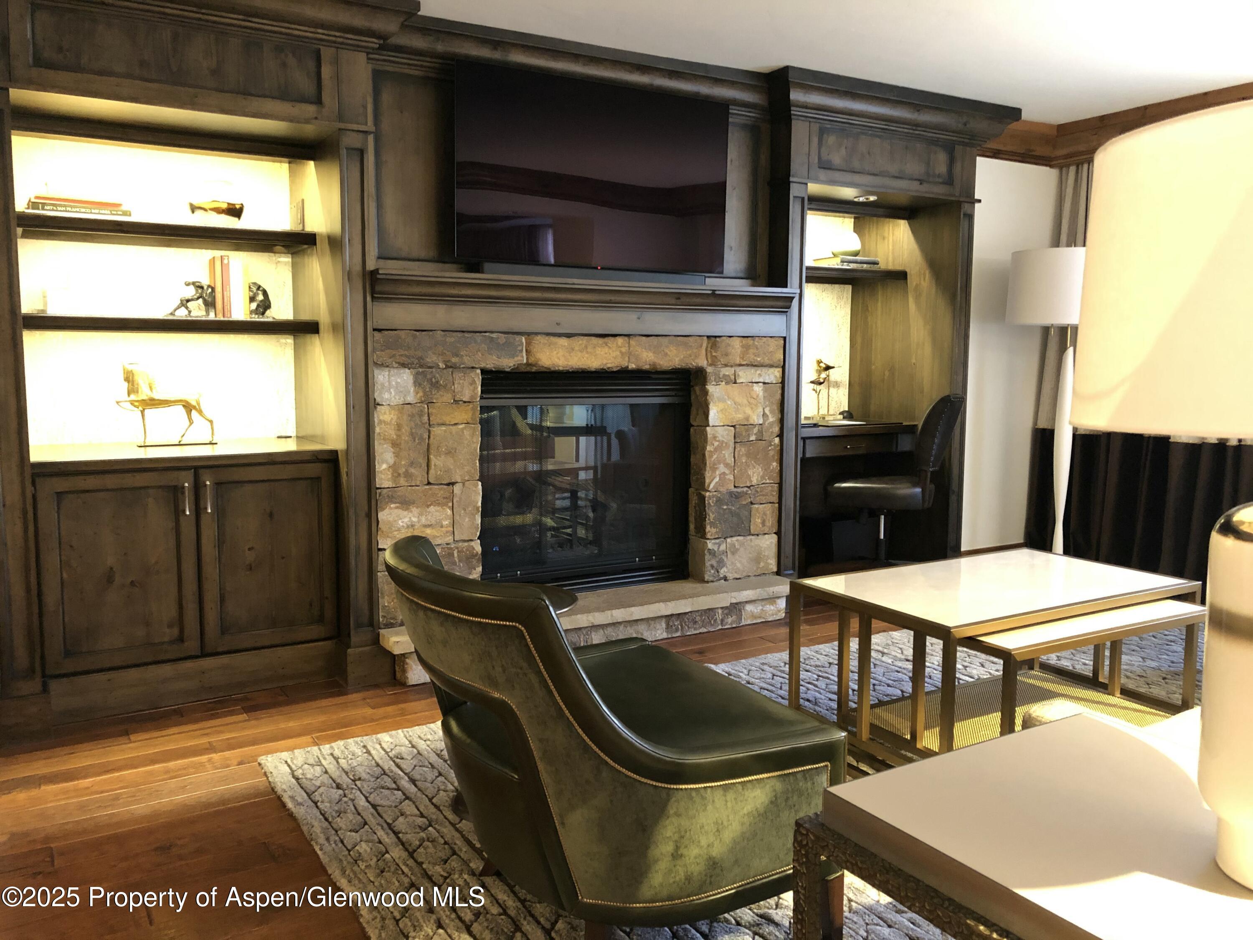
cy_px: 470
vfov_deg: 49.7
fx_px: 1014
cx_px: 626
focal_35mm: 28
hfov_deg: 63.4
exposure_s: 1/4
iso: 100
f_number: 1.8
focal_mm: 3.99
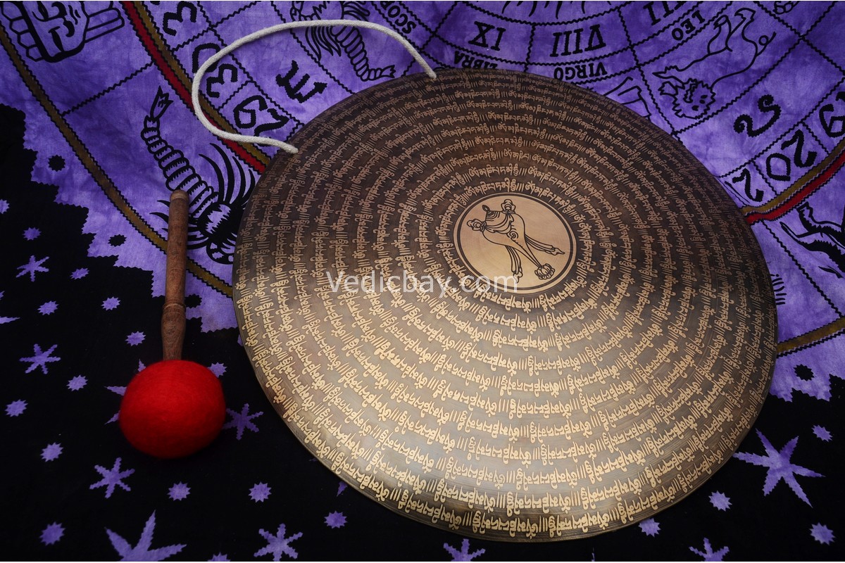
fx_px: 704
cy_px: 282
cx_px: 422
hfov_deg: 61.9
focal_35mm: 30
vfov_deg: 43.6
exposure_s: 1/125
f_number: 8
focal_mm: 20
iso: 200
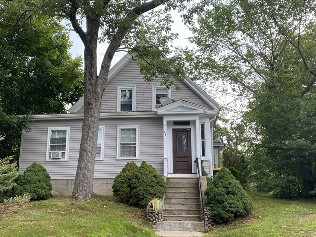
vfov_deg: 39.5
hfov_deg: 51.4
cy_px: 142
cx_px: 155
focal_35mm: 36
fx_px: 329
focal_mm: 4.25
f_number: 1.8
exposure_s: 1/549
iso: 32
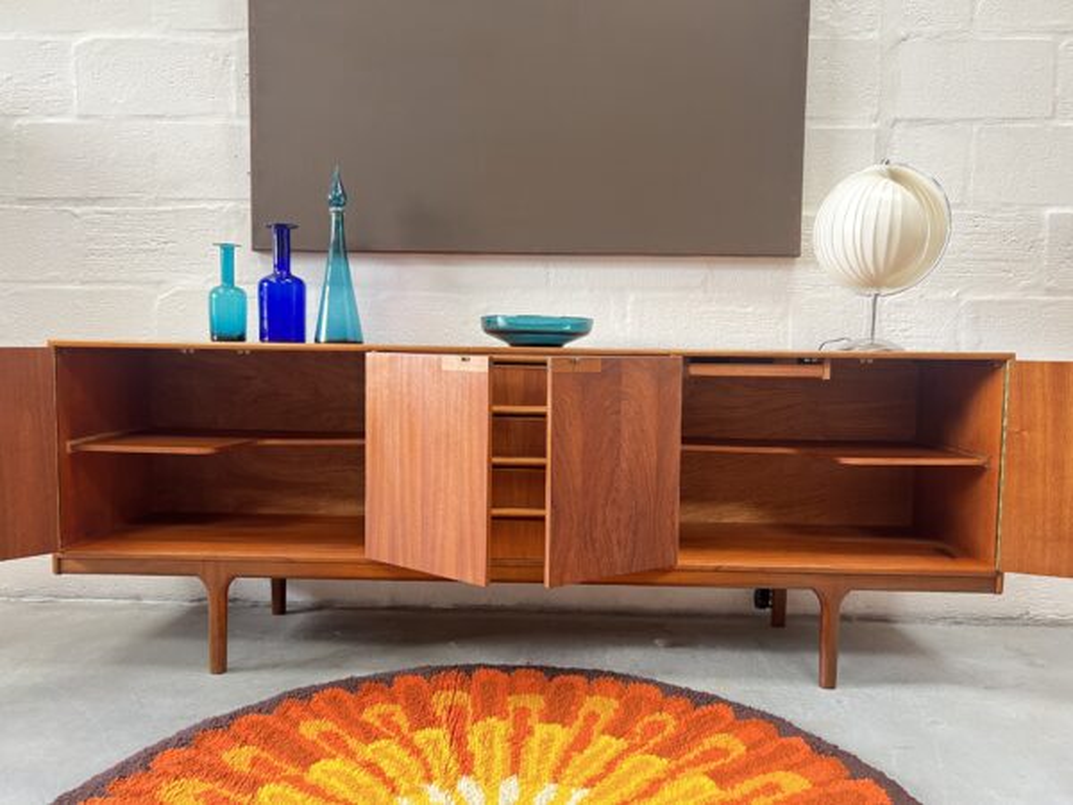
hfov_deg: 67.3
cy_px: 402
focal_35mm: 26
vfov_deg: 53.1
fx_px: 806
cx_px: 536
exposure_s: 1/60
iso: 200
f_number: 1.5
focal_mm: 5.7
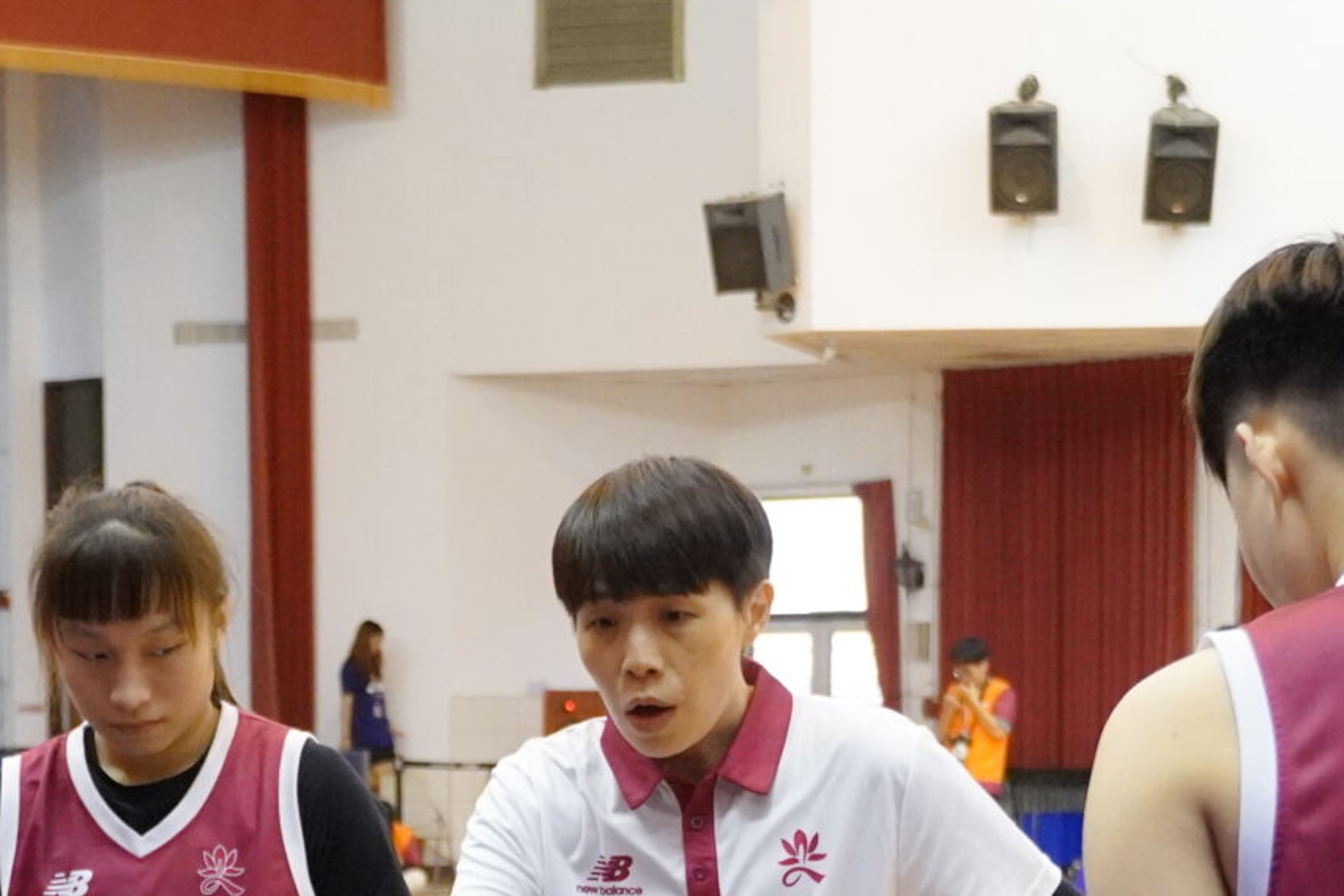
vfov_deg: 9.1
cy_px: 1172
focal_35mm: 148
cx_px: 715
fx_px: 5545
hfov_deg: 13.8
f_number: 4.5
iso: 3200
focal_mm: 33
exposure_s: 1/250
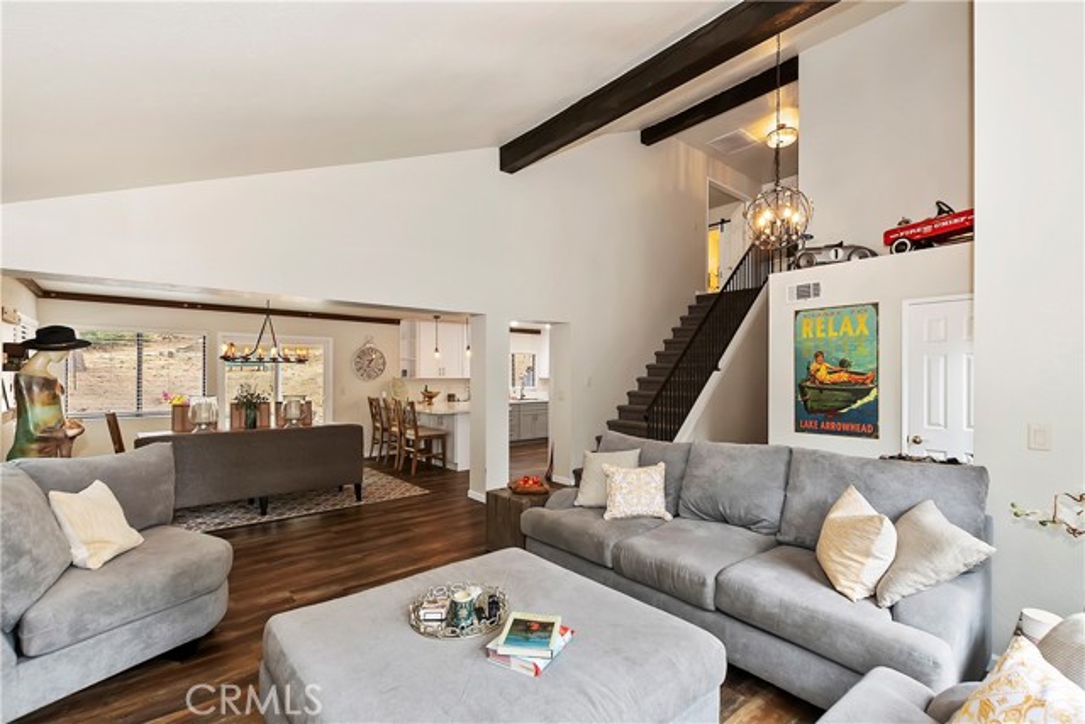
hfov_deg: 100.4
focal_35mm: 15
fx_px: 452
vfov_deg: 77.4
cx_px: 542
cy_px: 362
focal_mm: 10
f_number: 8
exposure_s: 1/30
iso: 400
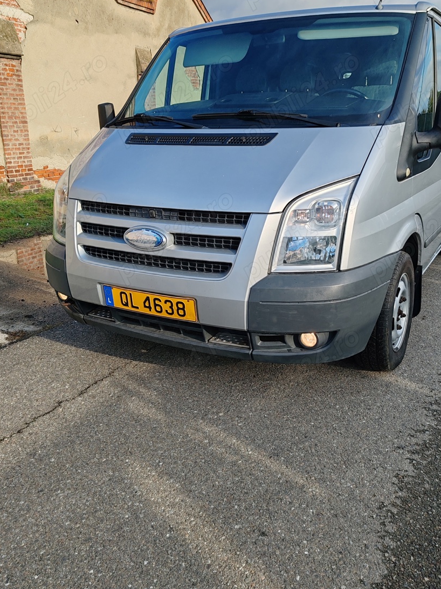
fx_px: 561
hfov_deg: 42.9
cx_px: 238
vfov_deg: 55.3
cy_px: 266
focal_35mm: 33
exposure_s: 1/380
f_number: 1.9
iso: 50
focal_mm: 6.12
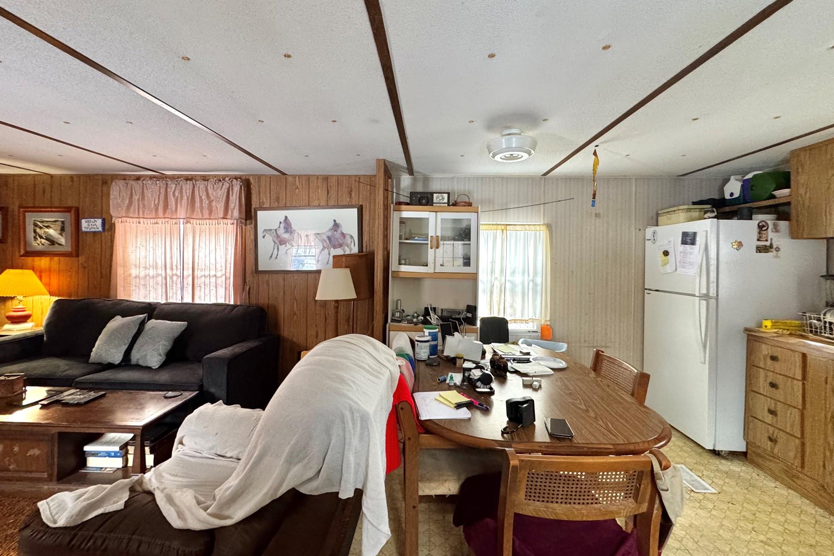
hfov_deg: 96.7
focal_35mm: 16
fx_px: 371
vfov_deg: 73.6
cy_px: 256
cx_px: 407
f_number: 2.2
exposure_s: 1/60
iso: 500
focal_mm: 2.22
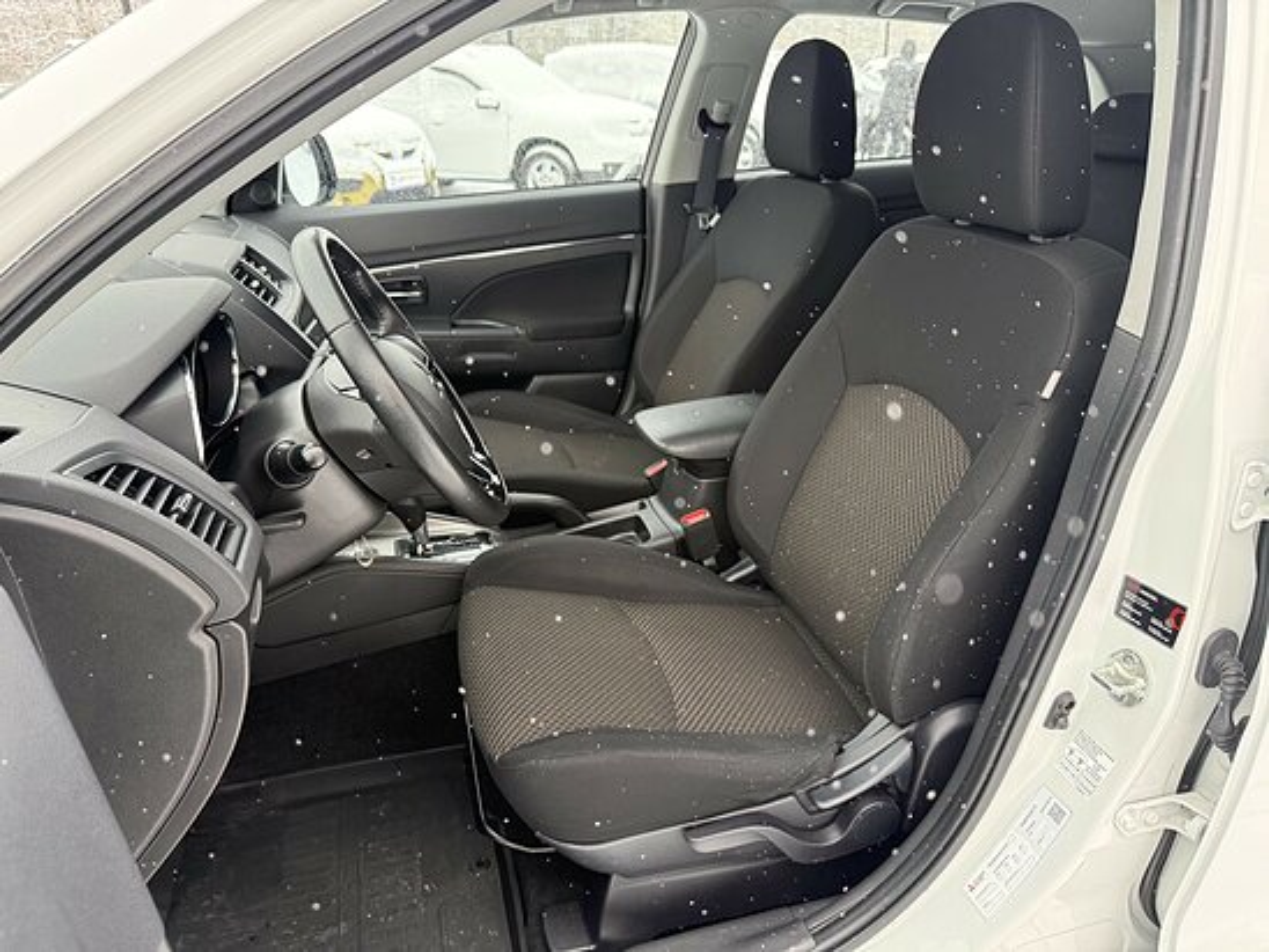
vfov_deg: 56.8
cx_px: 634
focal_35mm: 24
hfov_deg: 71.6
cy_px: 476
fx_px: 880
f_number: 1.78
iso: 200
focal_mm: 6.76
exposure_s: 1/238
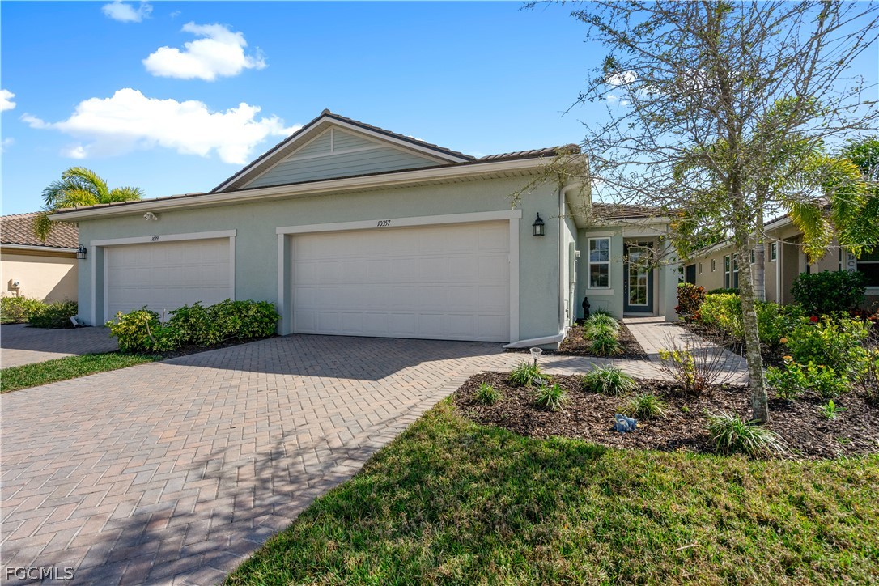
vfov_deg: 73.7
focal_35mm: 16
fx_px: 391
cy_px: 293
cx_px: 440
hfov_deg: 96.7
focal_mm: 16
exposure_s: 1/1250
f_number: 8
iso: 400
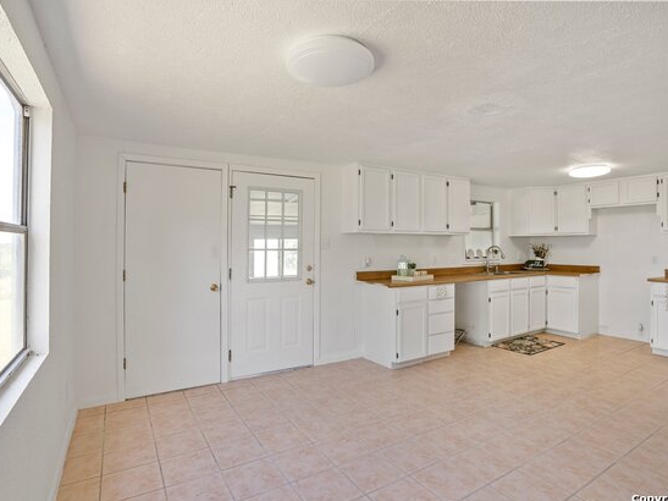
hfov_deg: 87.8
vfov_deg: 71.5
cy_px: 260
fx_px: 347
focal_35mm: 18
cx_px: 338
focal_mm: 16
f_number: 10
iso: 640
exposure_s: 1/25
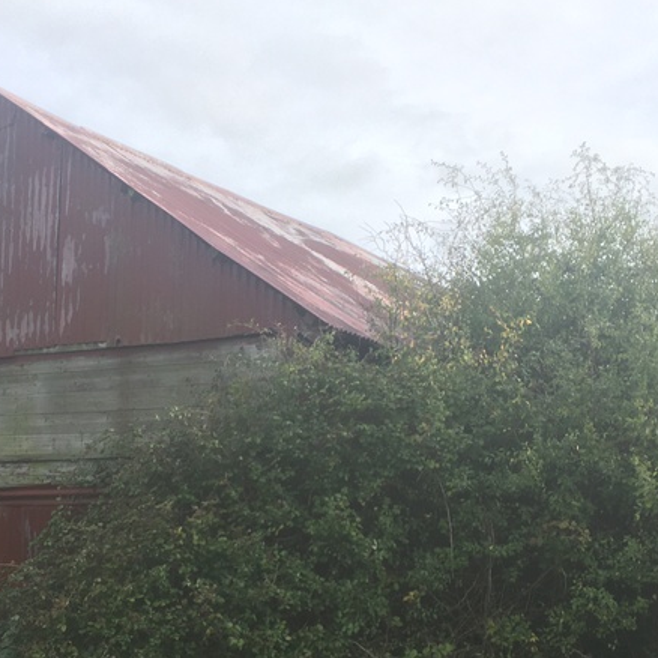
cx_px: 231
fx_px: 1269
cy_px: 487
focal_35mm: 59
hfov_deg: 28.9
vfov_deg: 28.7
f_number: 2.2
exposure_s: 1/265
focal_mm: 4.15
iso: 25
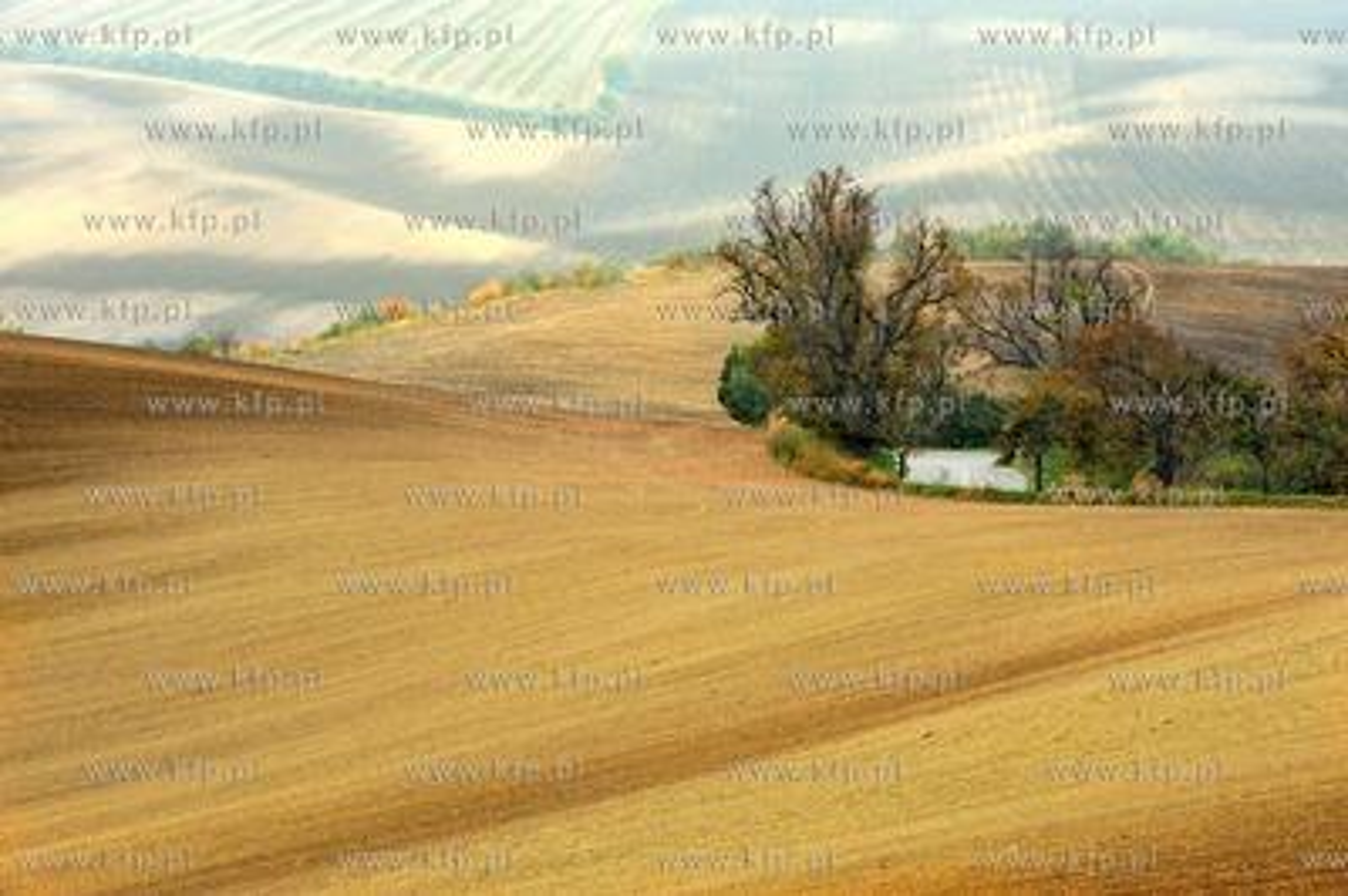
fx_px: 6547
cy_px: 448
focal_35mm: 175
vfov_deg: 7.8
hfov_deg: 11.8
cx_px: 674
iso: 800
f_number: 16
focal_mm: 175
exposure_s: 1/125
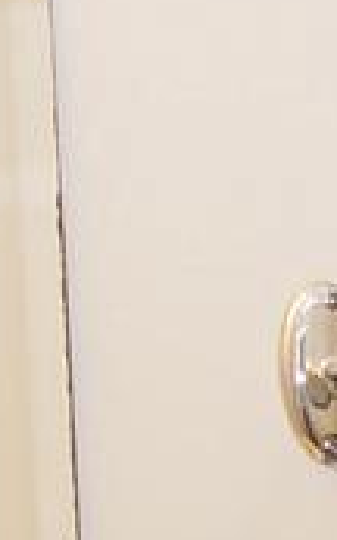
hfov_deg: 3.9
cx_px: 1903
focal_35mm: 289
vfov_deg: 6.3
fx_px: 4250
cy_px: 1984
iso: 200
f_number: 4
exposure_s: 1/60
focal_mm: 16
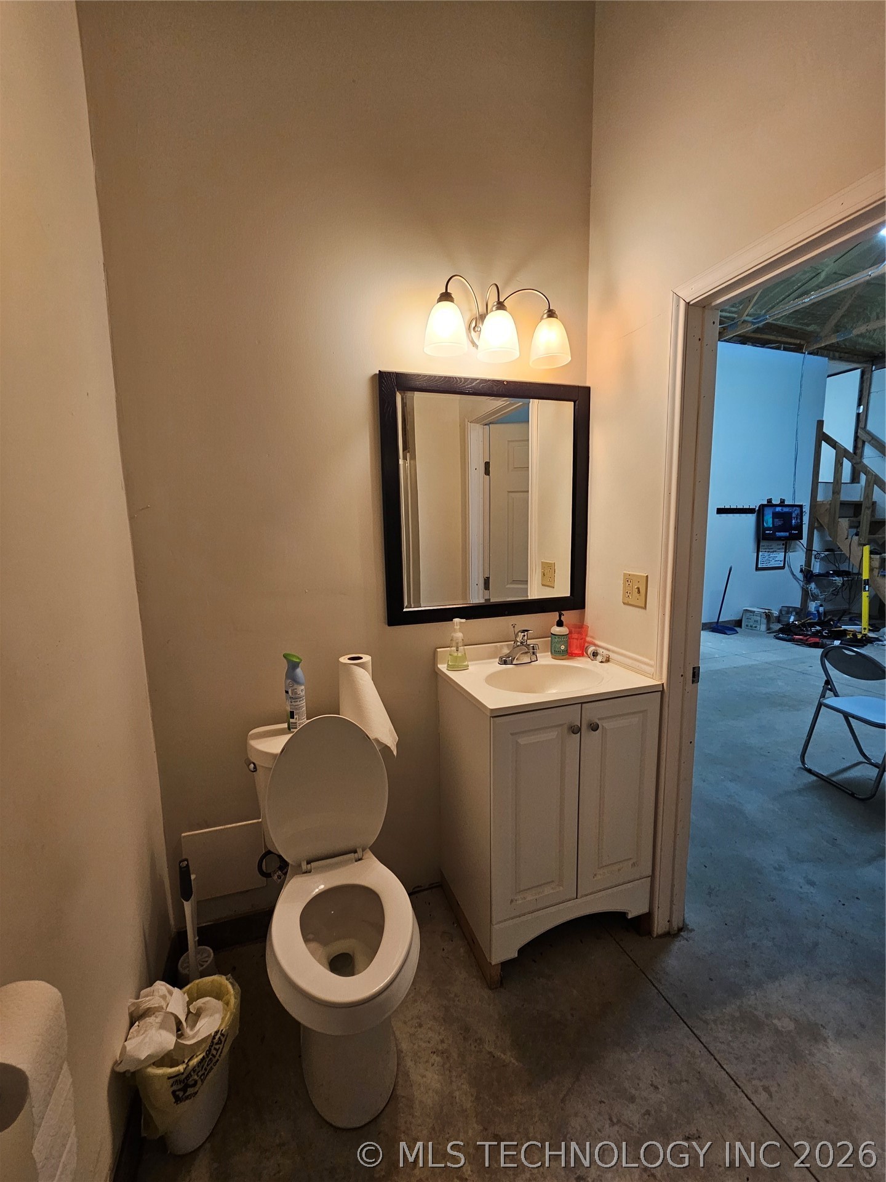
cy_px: 591
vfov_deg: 106.2
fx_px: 444
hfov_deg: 89.9
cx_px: 443
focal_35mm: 13
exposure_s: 1/60
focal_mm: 2.2
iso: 160
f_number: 2.2
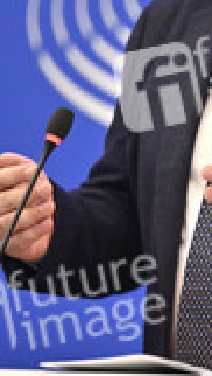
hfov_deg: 2.8
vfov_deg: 4.9
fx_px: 4391
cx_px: 301
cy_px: 194
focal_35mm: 441
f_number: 2.8
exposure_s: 1/640
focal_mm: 170
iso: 3200
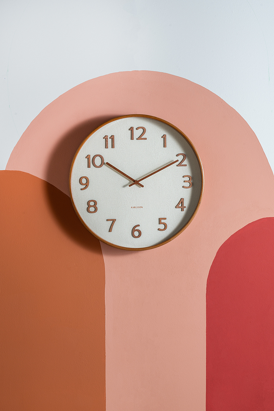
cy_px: 206
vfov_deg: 14.1
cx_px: 137
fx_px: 1653
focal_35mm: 145
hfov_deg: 9.5
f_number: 13
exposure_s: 1/100
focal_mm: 145
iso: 100
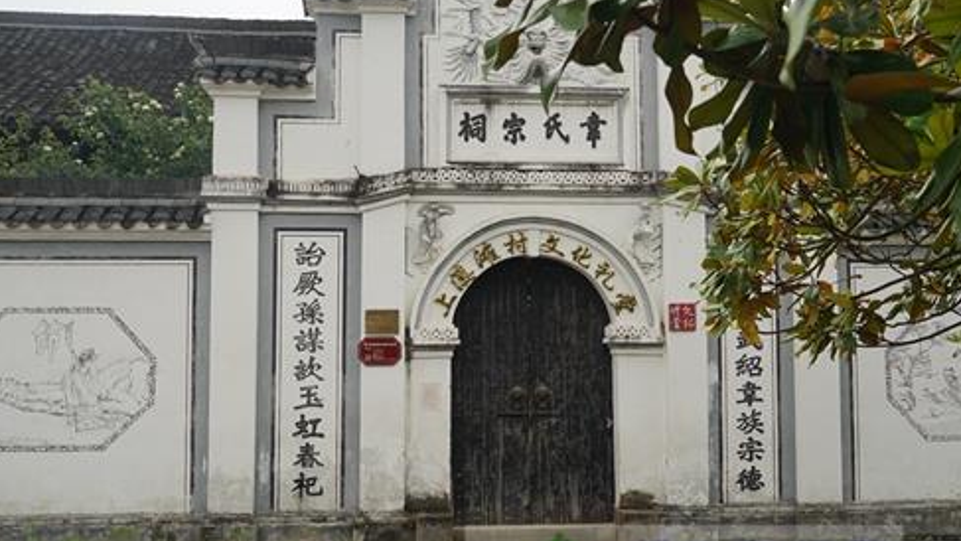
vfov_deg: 29.7
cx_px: 481
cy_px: 290
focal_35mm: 40
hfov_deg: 50.5
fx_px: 1019
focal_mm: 31
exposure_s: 1/160
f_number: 7.1
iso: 800
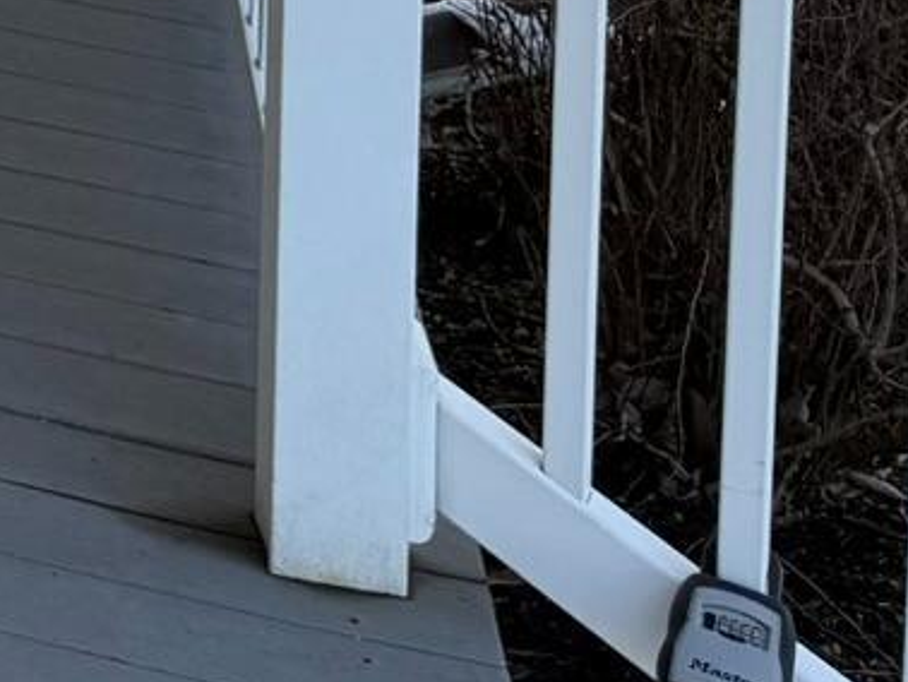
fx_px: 3412
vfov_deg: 9.7
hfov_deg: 11.4
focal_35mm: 130
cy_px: -1114
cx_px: -1542
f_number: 1.78
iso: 80
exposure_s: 1/683
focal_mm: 6.76
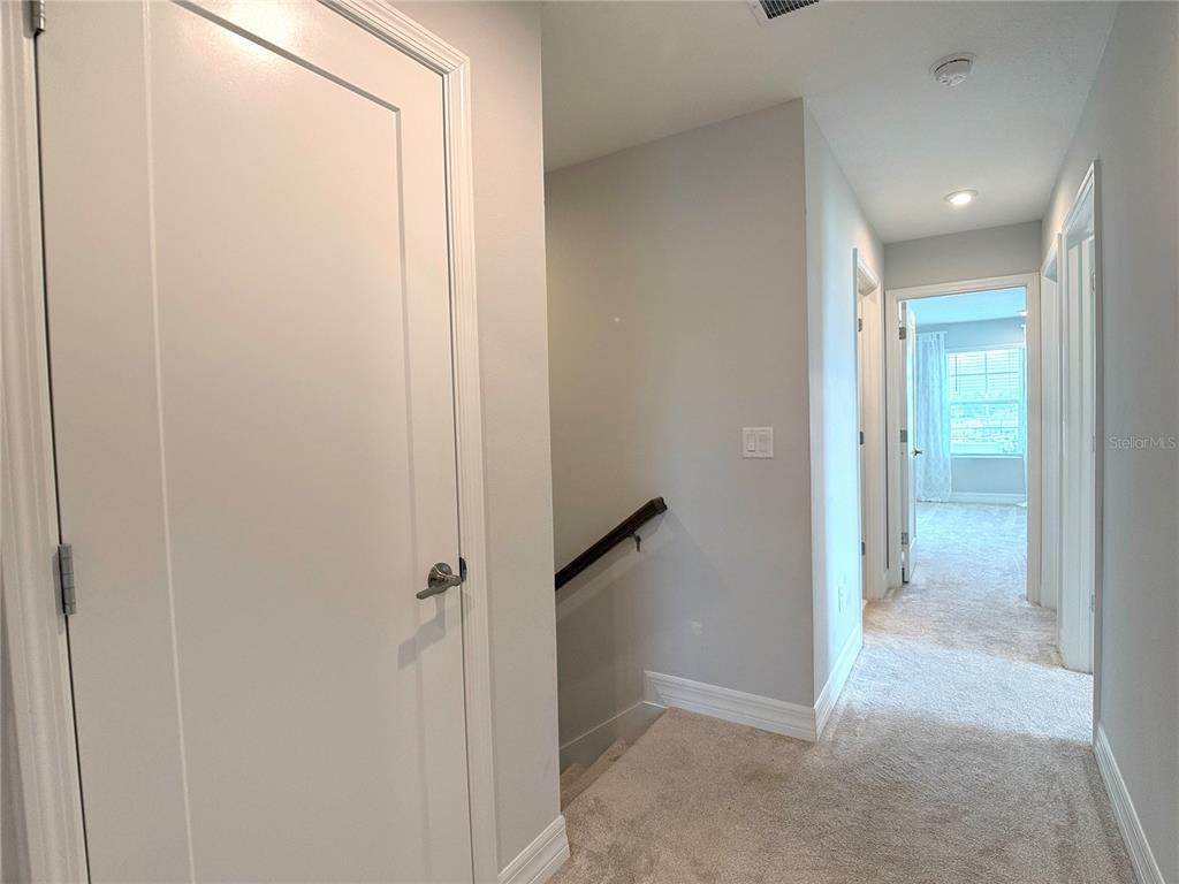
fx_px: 817
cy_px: 442
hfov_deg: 71.6
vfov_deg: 56.8
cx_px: 590
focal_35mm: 24
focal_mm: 6.76
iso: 200
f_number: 1.78
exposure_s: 1/240
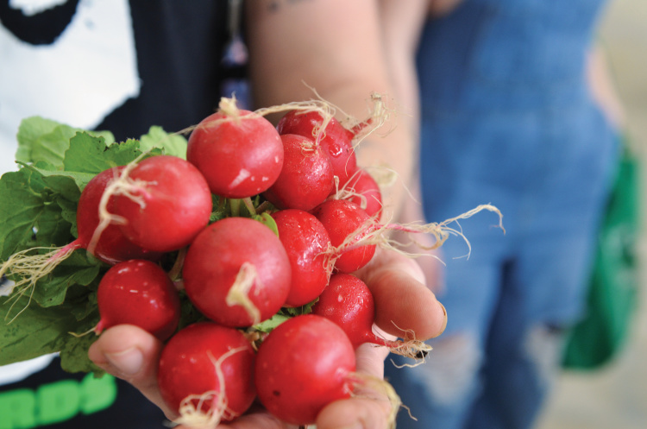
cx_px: 324
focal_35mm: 57
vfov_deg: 23.7
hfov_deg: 35.1
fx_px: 1022
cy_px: 214
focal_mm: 38
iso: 1000
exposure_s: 1/60
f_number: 4
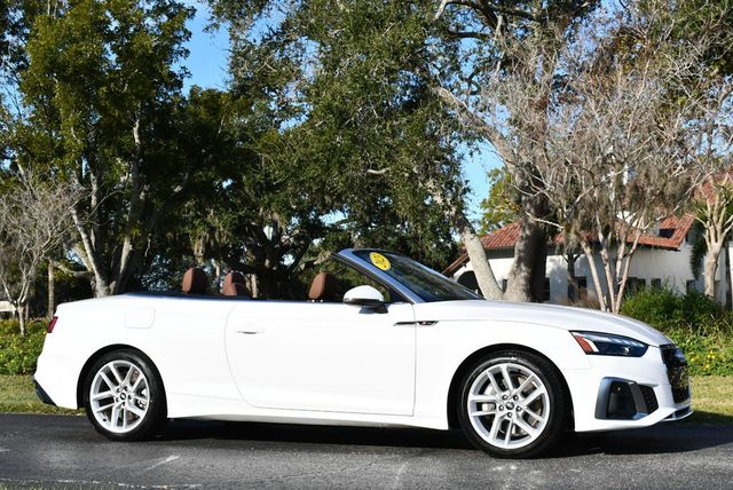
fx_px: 1100
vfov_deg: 25.1
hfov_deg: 36.8
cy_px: 245
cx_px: 366
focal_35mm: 54
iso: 100
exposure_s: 1/250
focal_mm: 27
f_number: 8
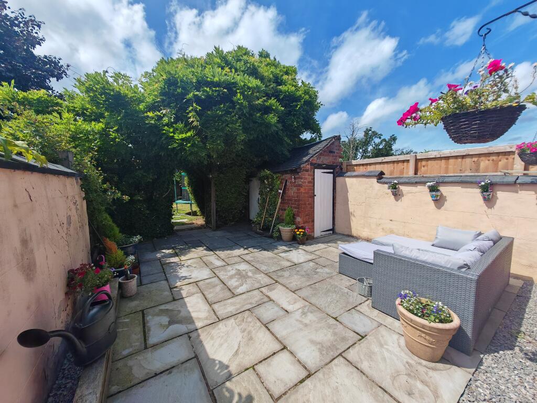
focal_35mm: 13
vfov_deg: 89.9
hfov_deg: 106.2
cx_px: 268
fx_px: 202
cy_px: 202
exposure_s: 1/1000
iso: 50
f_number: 2
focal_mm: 1.82
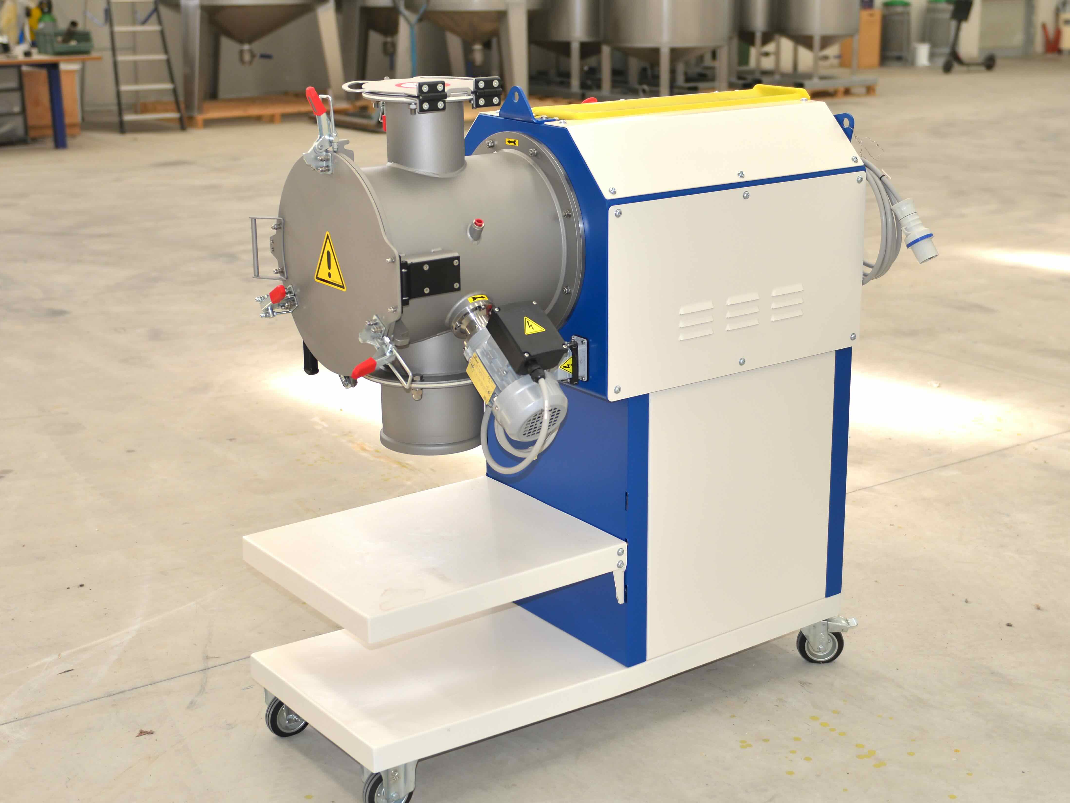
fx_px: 1267
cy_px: 362
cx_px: 485
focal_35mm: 41
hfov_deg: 45.7
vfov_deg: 35.1
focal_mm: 32
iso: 200
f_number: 2.8
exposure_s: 1/250
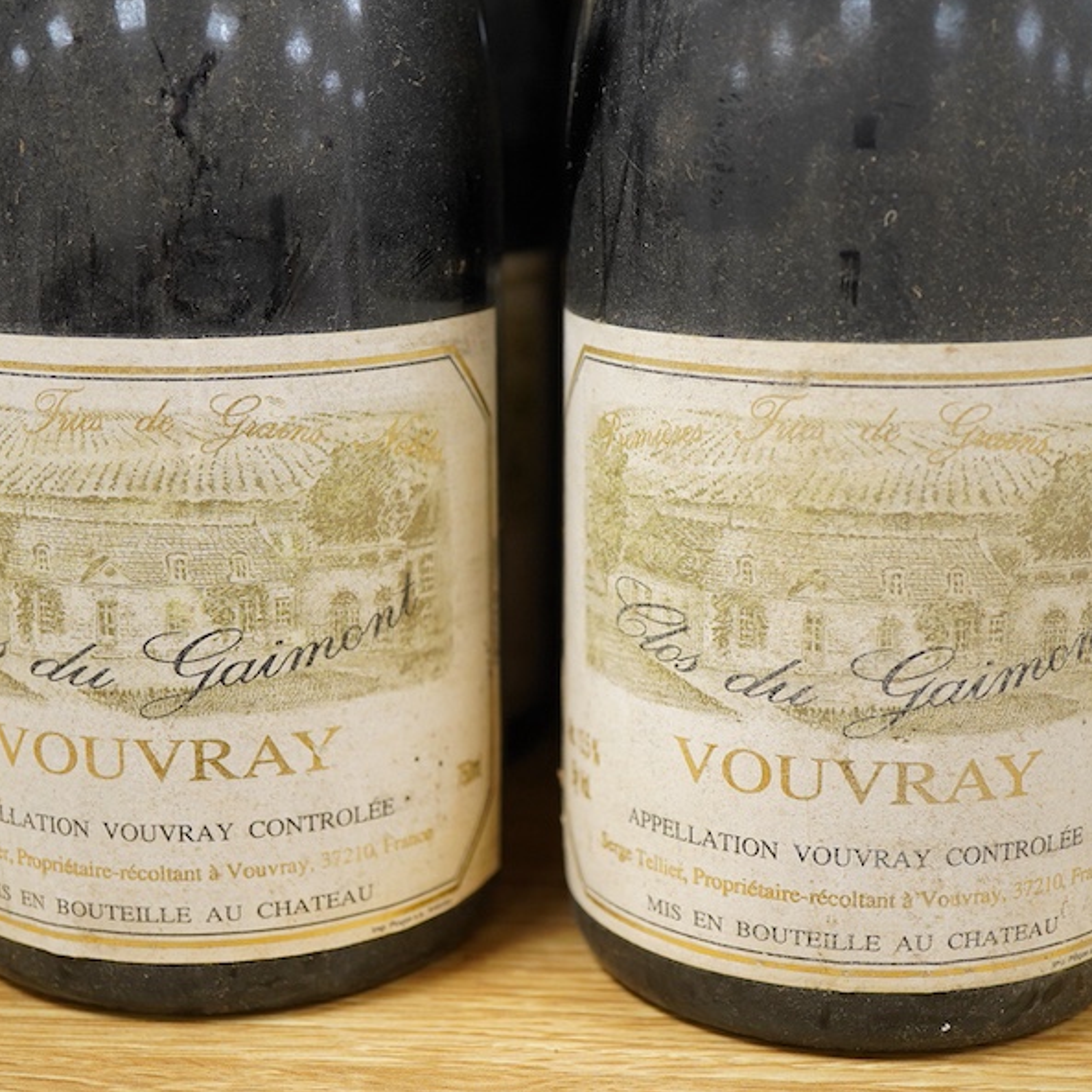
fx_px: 2070
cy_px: 541
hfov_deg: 29.6
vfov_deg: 29.6
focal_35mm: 58
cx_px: 549
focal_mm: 30
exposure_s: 1/125
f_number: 5.6
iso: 1250
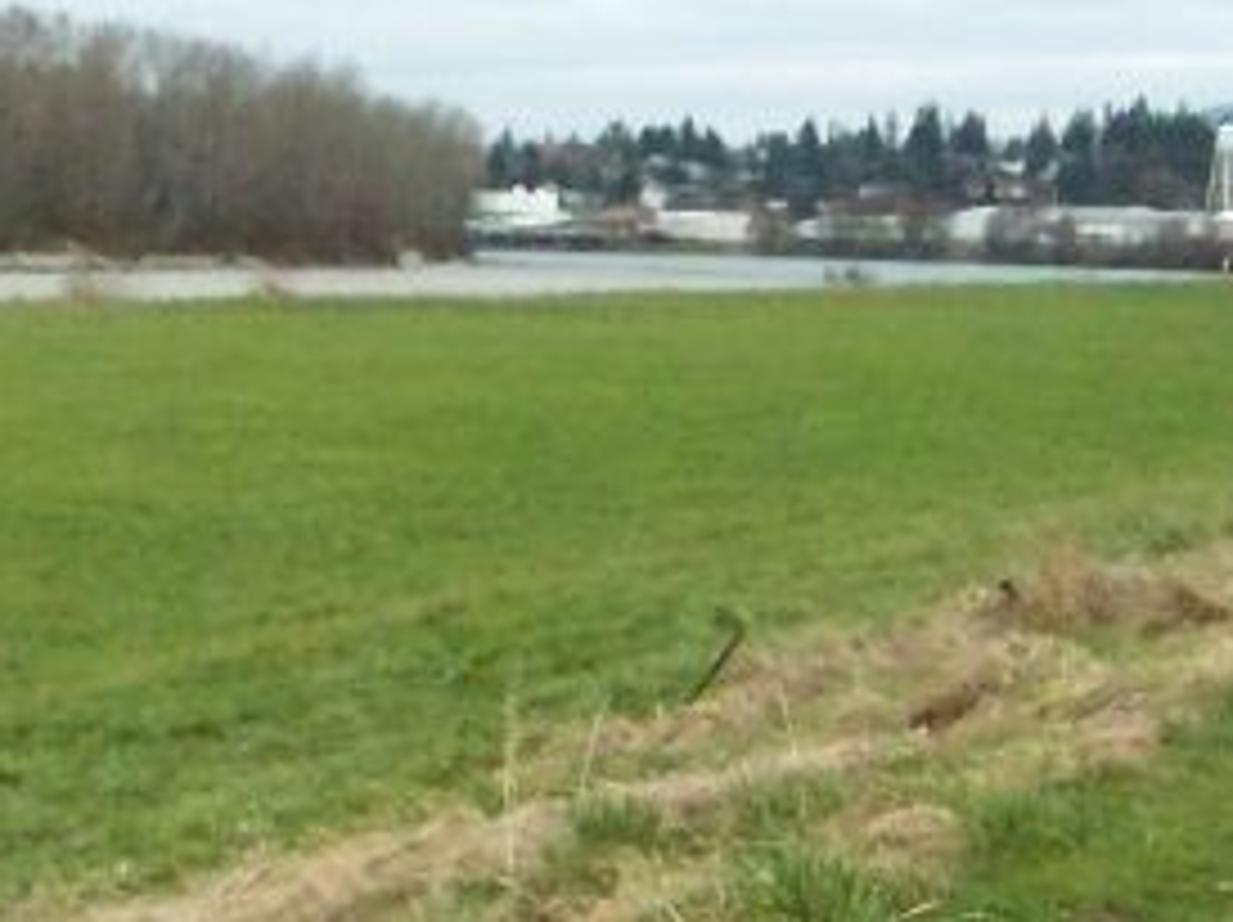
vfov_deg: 17.1
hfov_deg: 22.7
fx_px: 3061
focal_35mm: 86
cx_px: 464
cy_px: 252
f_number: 5.6
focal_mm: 3.8
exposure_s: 1/1000
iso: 400
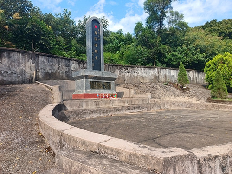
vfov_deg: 56.8
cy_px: 87
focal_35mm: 24
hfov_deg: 71.6
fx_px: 161
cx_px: 116
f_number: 1.75
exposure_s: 1/266
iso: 100
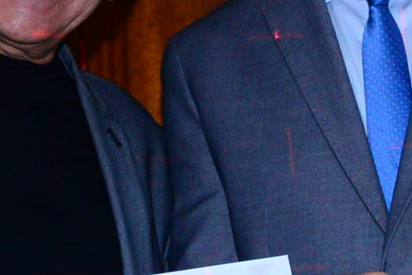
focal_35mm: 271
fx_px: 3103
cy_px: 164
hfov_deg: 7.6
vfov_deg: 5.1
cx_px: 110
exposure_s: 1/125
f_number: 5.6
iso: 2500
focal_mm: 44
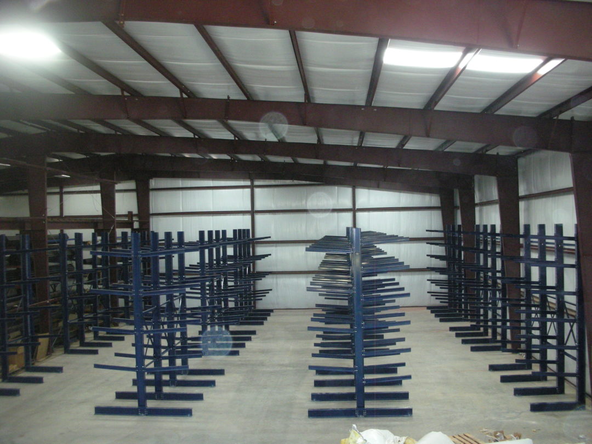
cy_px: 222
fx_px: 599
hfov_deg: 52.6
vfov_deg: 40.7
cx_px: 296
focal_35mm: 35
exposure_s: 1/60
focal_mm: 5.8
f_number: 2.8
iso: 311
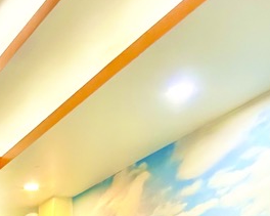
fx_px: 695
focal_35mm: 87
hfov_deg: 20.0
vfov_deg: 15.3
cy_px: 386
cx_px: -91
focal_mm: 2.69
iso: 250
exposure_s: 1/33
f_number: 1.9
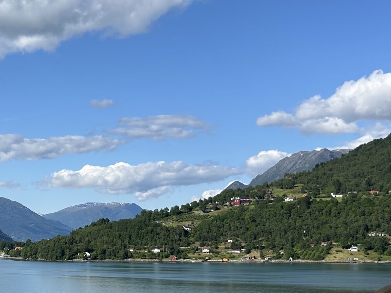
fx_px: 757
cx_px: -10
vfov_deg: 21.8
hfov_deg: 27.2
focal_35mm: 67
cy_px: 198
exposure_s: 1/5319
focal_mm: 5.7
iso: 50
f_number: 1.5
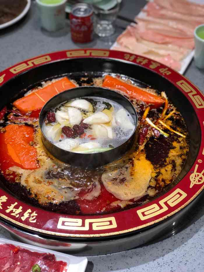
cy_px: 136
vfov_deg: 33.8
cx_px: 102
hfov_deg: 25.7
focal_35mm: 57
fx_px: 448
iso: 64
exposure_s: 1/30
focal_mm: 6.6
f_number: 2.8
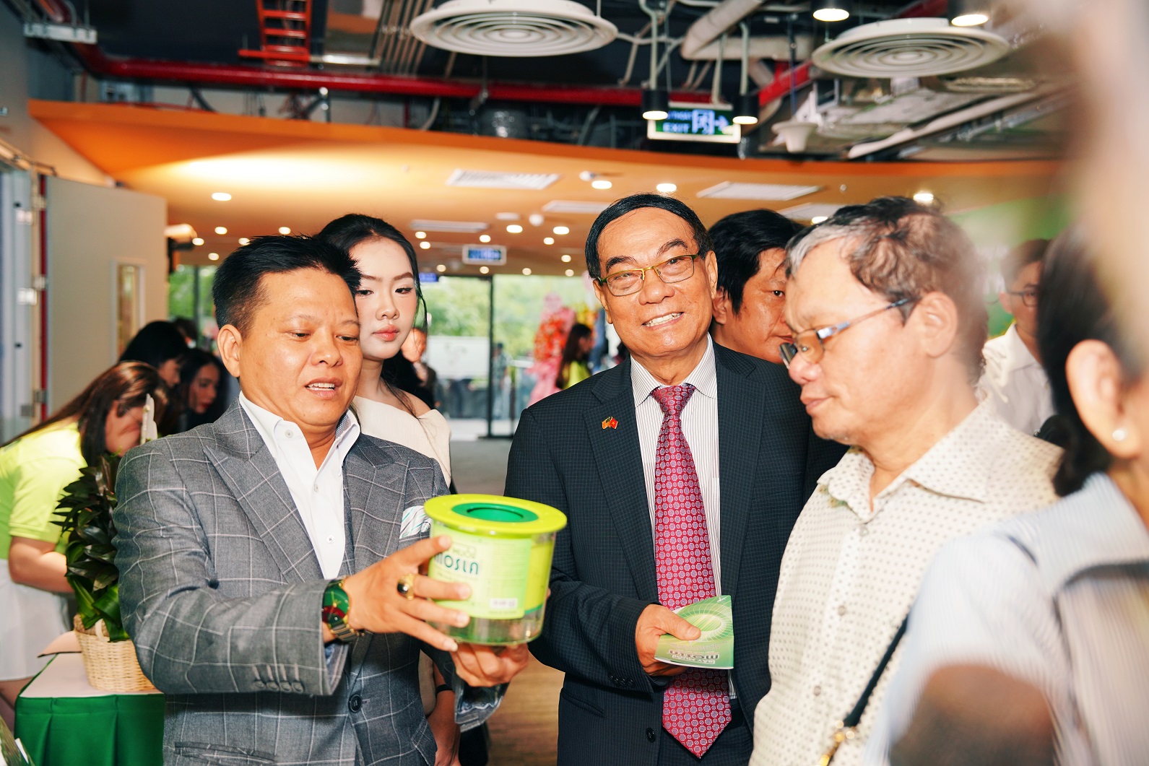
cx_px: 574
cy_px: 383
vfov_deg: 33.4
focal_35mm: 40
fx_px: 1277
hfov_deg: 48.5
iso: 500
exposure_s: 1/200
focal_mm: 40
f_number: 3.5
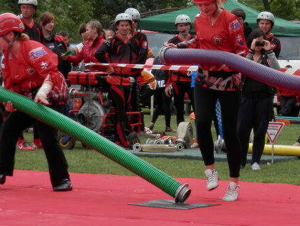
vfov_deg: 10.8
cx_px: 227
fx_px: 1188
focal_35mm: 137
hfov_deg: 14.3
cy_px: 62
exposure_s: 1/320
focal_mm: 14.4
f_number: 4.6
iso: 80
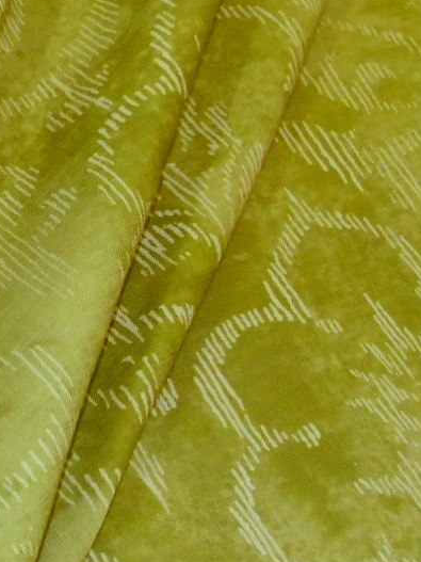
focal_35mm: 105
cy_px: 300
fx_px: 1703
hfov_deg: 13.9
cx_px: 5
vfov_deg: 18.7
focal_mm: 9.6
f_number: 4.9
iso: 800
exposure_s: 1/100
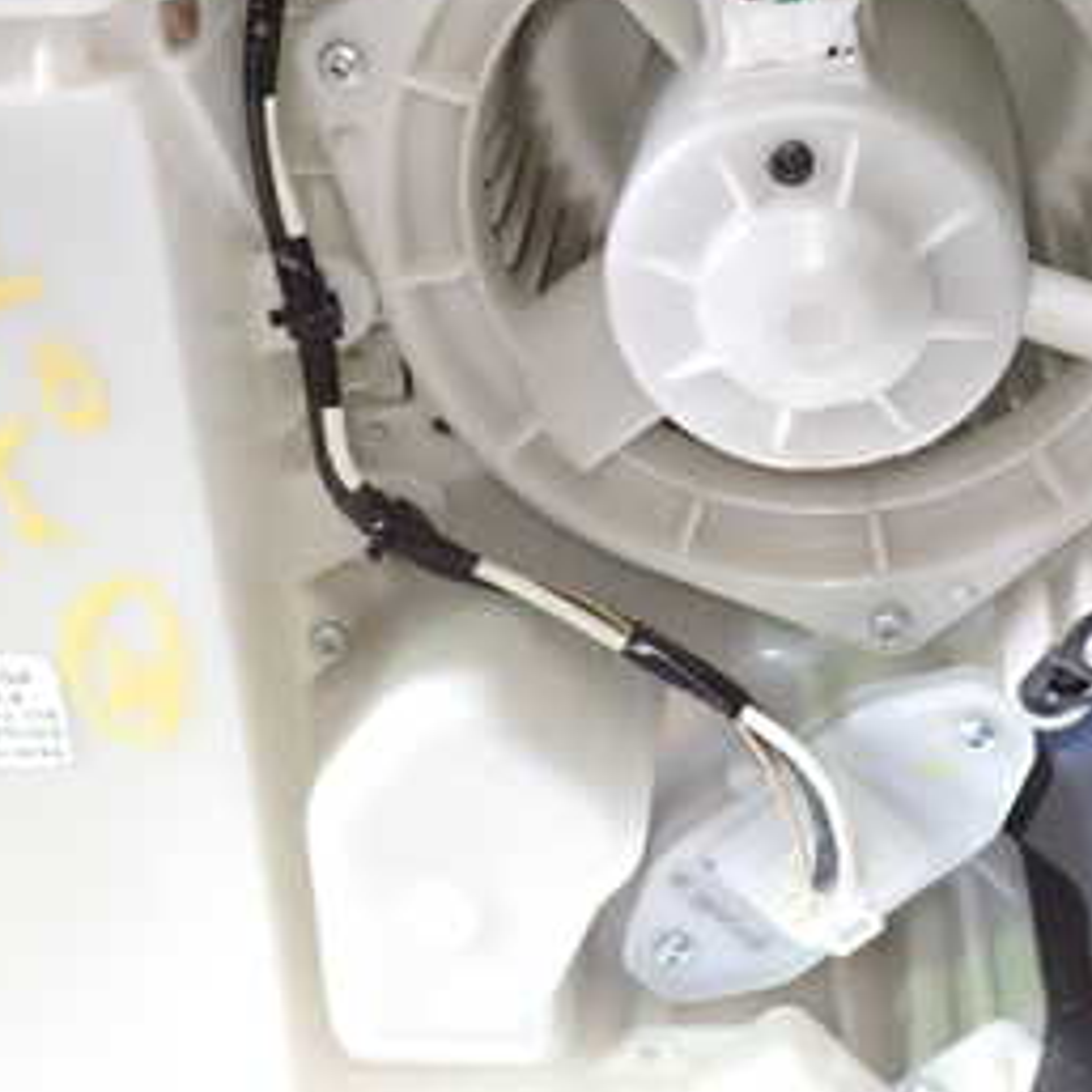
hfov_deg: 27.5
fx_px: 2213
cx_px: 773
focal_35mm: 62
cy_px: 280
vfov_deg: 27.4
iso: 500
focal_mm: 5.4
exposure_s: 1/30
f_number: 2.3
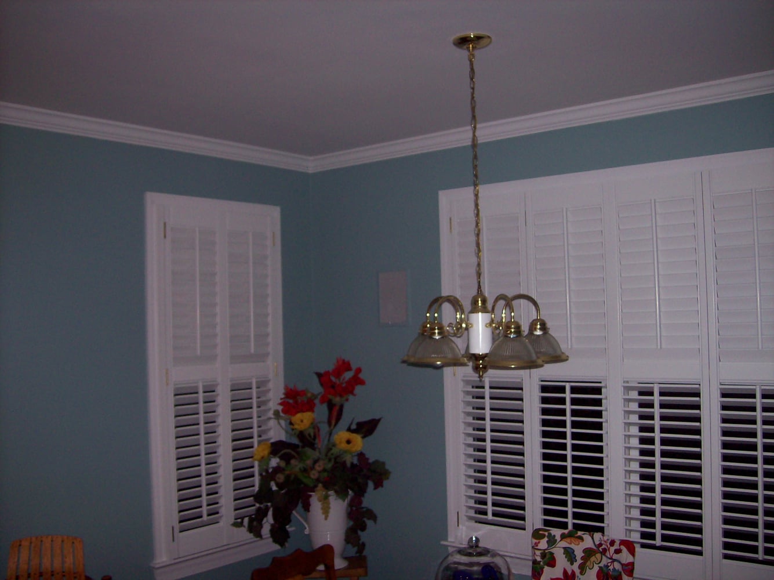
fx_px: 805
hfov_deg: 51.4
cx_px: 387
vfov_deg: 39.6
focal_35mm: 36
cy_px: 290
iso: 80
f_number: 2.7
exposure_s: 1/64
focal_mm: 6
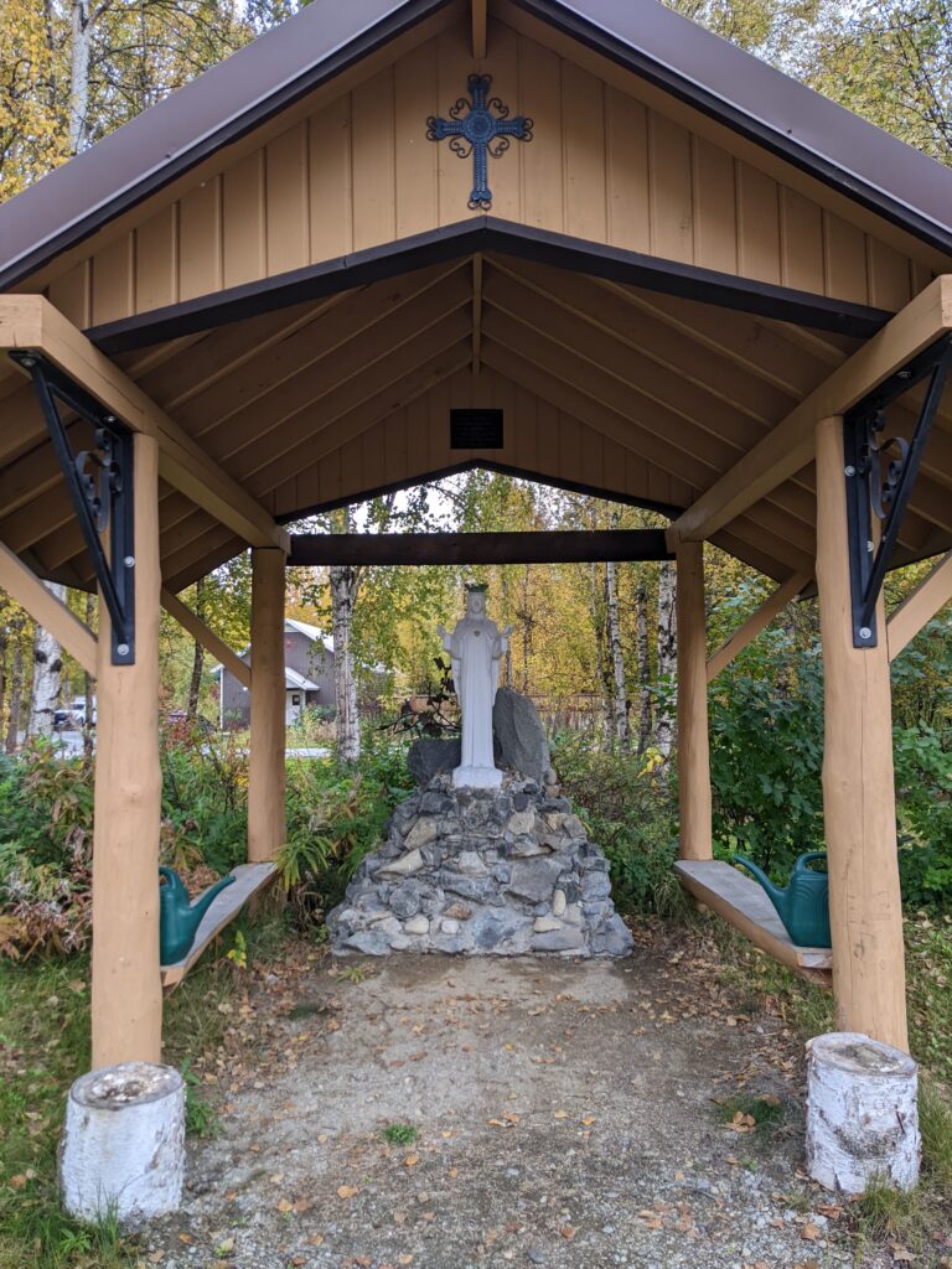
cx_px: 476
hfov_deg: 51.4
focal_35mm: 27
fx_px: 990
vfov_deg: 65.3
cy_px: 634
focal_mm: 4.44
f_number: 1.8
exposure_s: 1/340
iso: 50
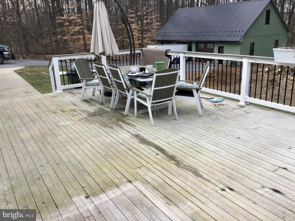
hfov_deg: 58.4
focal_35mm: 31
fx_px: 264
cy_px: 110
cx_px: 148
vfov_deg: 45.4
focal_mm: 3.3
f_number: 2.4
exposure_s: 1/155
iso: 25
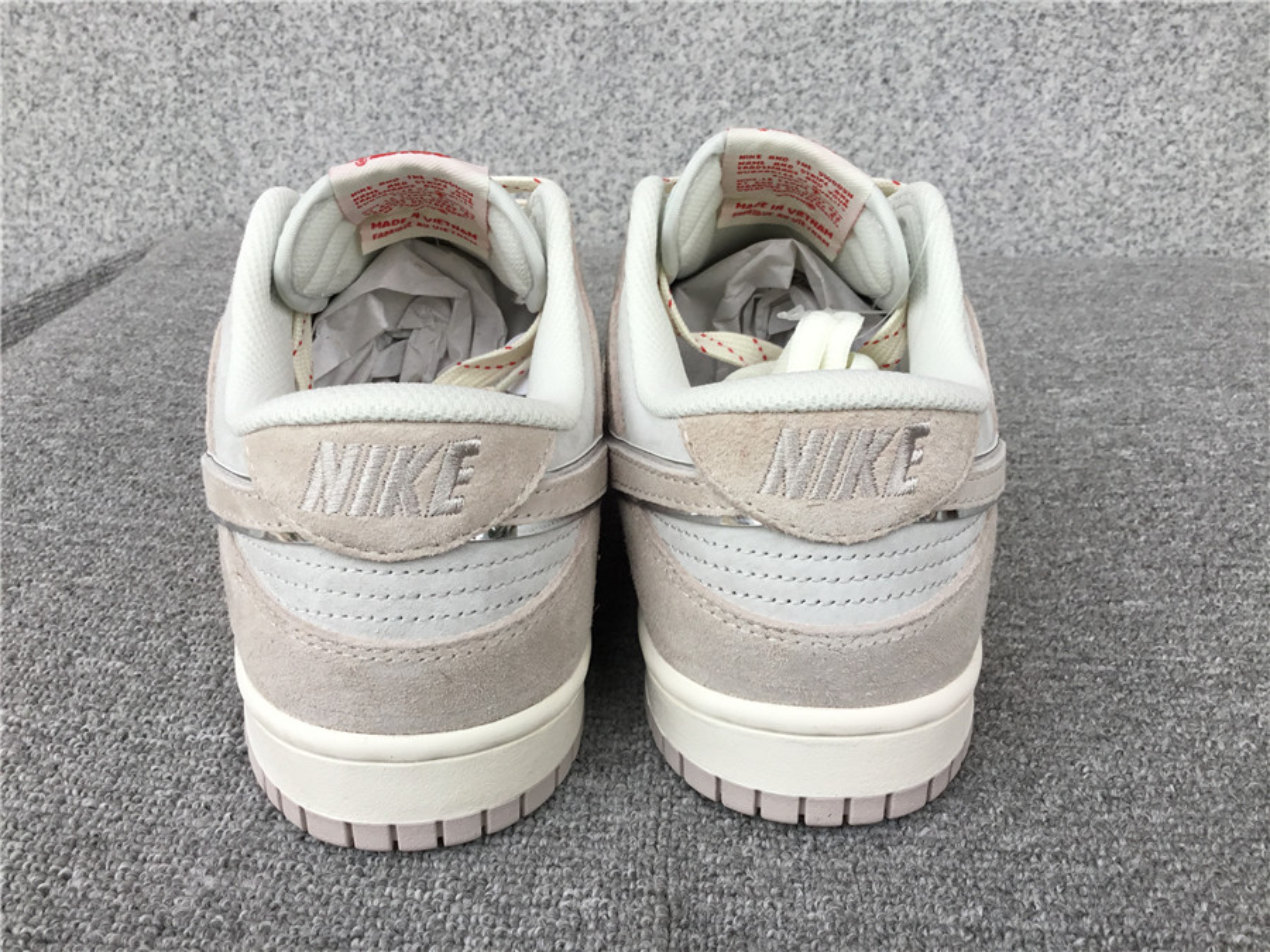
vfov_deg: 45.4
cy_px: 476
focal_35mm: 31
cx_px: 635
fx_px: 1137
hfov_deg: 58.4
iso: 32
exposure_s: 1/100
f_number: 2.4
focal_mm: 3.3
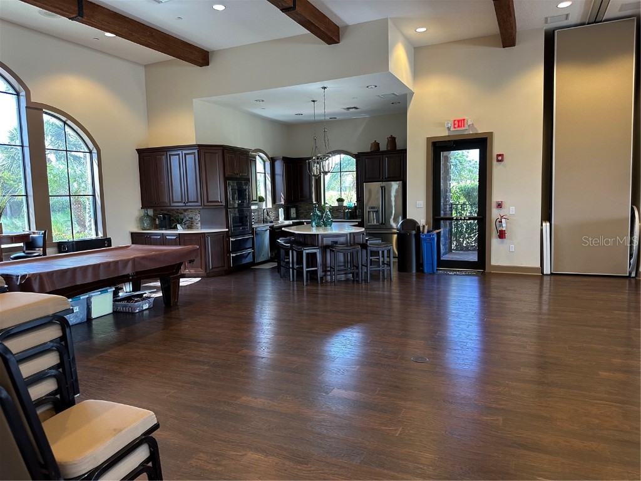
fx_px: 444
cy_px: 240
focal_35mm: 24
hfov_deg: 71.6
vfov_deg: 56.8
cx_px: 320
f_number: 1.78
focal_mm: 6.86
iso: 250
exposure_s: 1/60
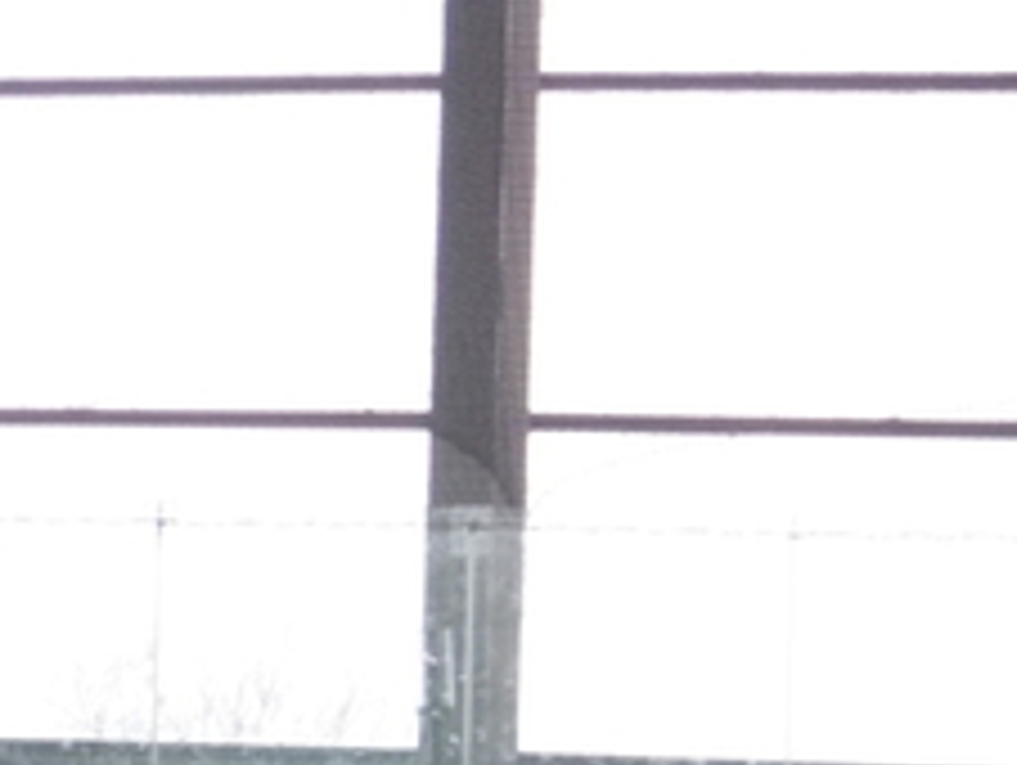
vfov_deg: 4.8
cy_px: 1287
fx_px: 8941
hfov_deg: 6.4
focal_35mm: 304
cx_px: 1616
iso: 500
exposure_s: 1/125
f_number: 5
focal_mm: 15.3
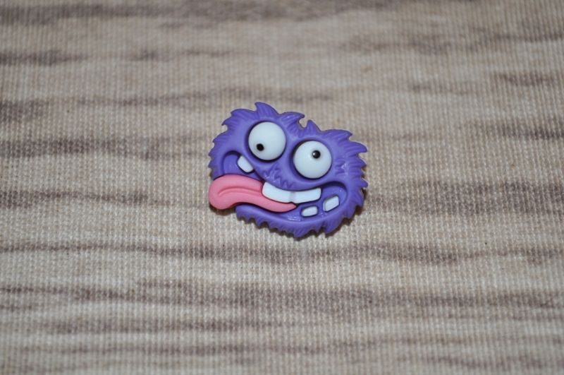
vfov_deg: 16.5
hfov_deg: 24.7
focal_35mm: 82
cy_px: 188
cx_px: 282
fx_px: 1291
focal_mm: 55
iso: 200
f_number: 5.6
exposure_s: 1/60
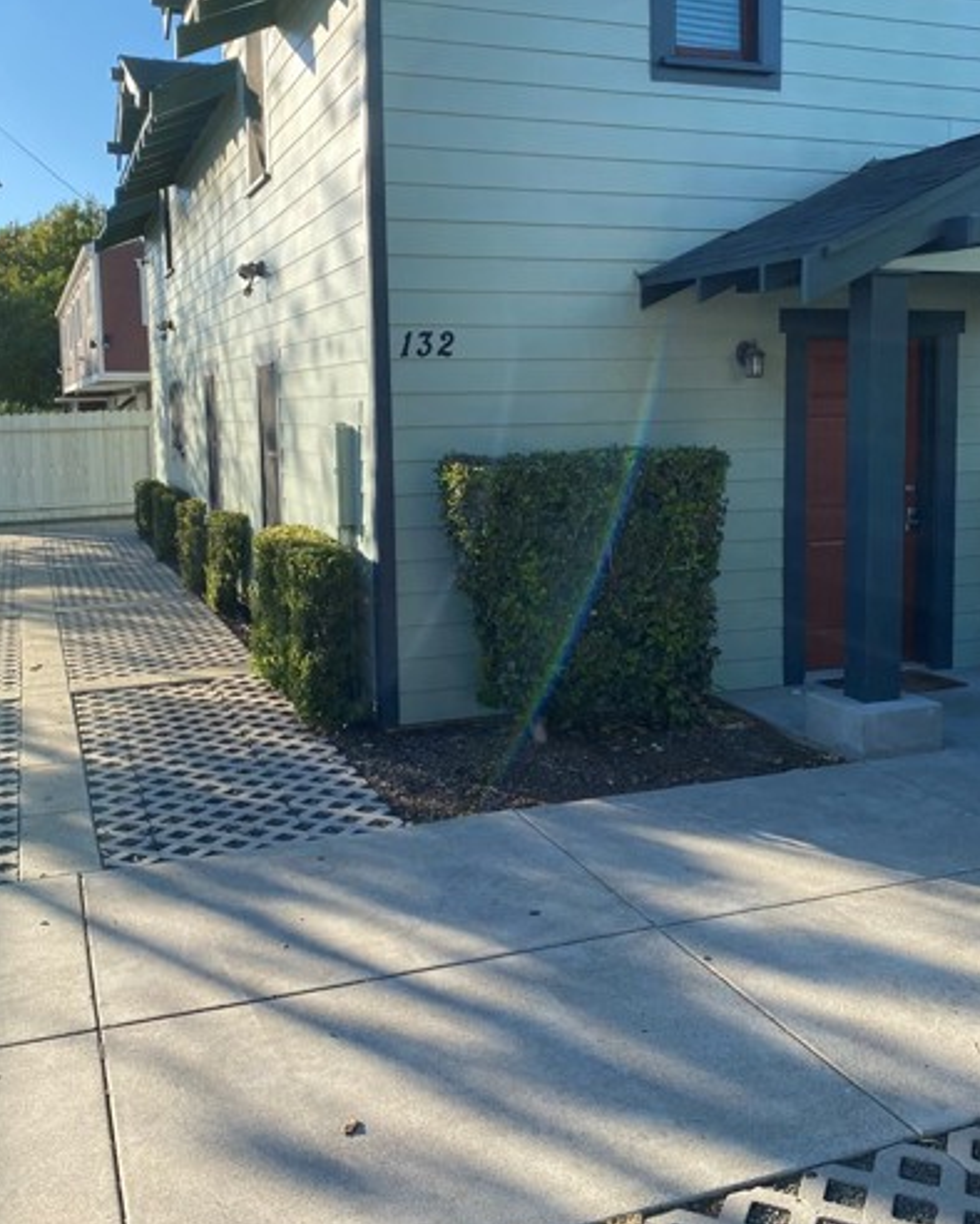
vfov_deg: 54.1
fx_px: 1196
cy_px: 537
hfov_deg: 44.6
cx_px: 468
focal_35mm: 33
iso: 32
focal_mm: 4.25
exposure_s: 1/833
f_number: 1.8
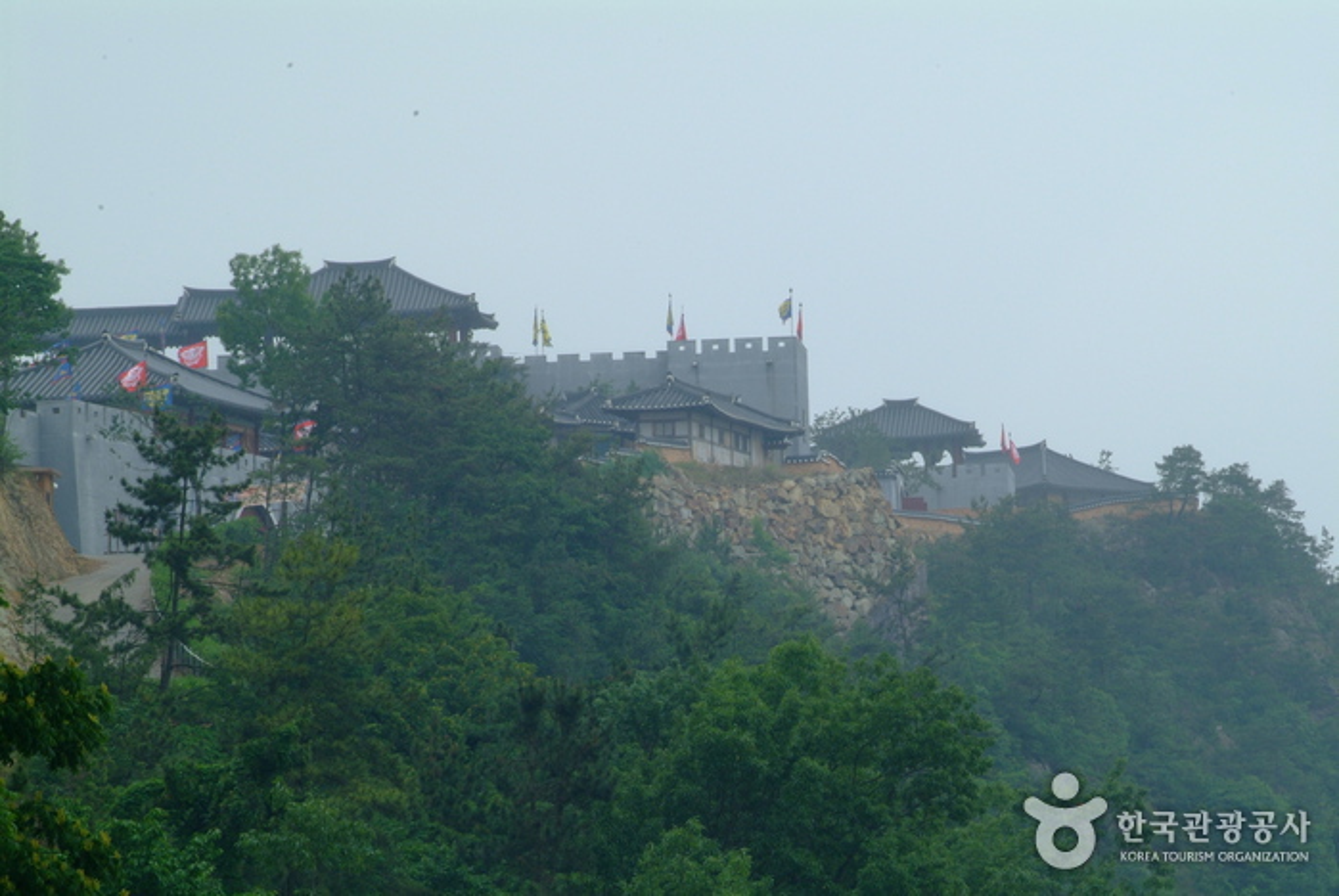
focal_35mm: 218
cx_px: 670
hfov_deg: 9.4
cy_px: 448
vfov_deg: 6.3
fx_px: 8118
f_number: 13
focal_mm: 145
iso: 400
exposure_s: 1/125
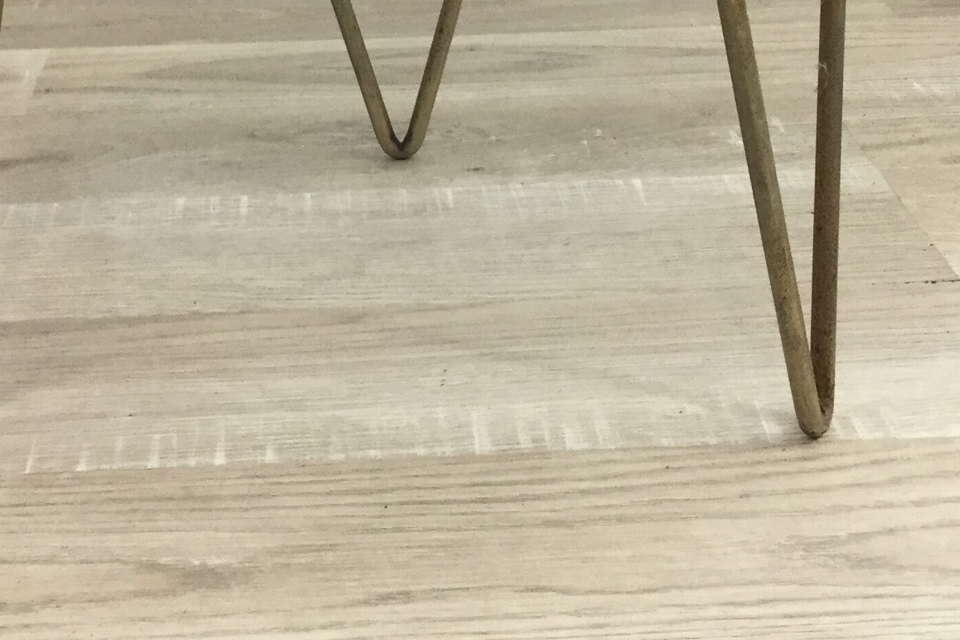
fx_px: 2000
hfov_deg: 26.9
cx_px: 391
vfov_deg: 17.6
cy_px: -62
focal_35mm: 75
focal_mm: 3.3
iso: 80
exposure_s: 1/33
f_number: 2.4
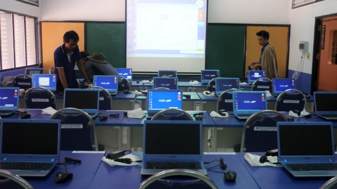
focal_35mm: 37
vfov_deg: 32.0
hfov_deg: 54.0
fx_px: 331
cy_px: 86
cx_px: 167
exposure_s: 1/30
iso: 100
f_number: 2.8
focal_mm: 5.5
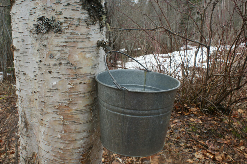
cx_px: 124
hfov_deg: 62.0
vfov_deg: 43.6
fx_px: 206
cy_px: 82
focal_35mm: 30
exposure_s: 1/60
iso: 100
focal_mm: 20
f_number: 9
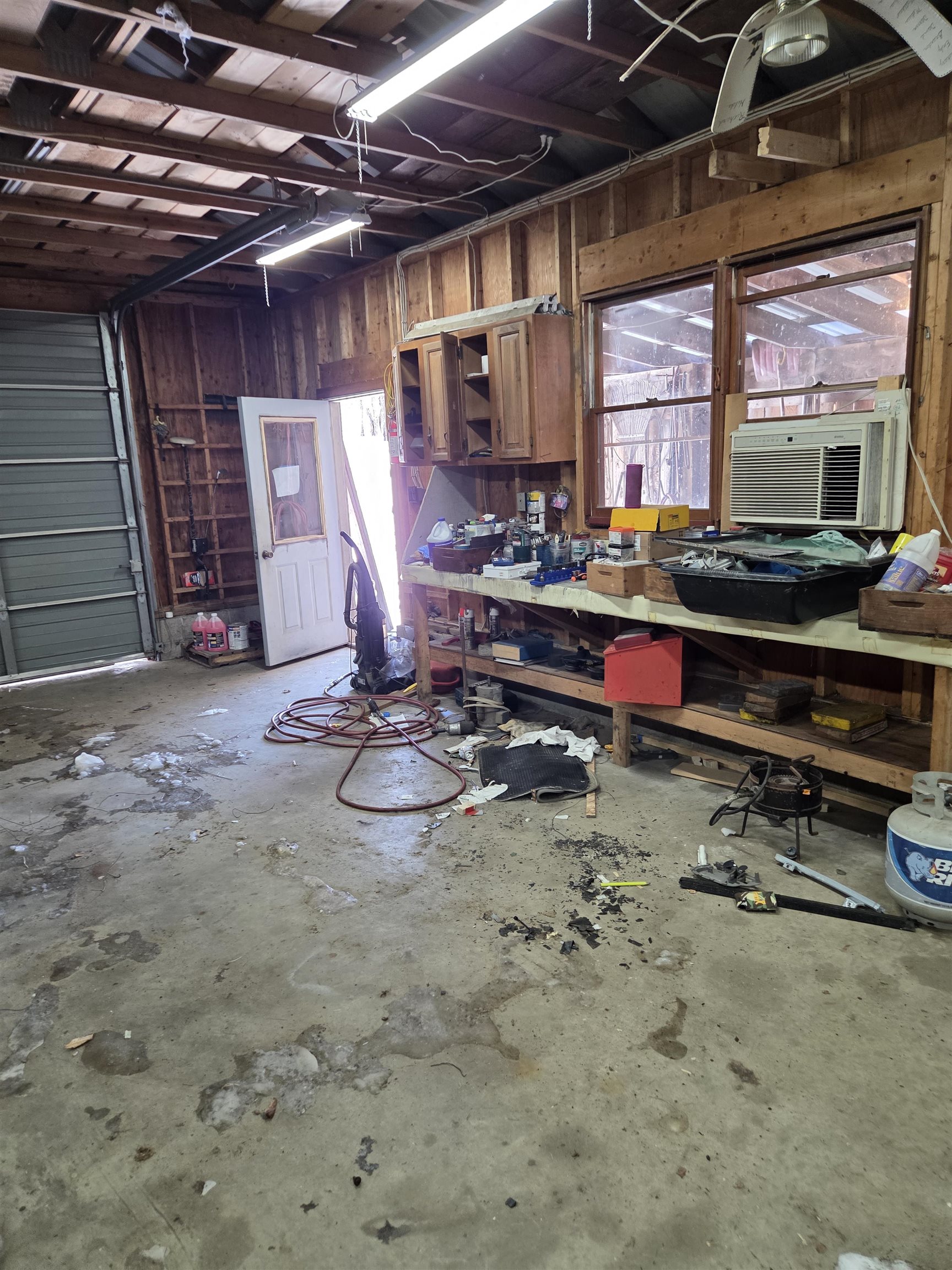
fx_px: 843
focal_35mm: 23
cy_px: 635
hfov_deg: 58.9
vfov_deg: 73.9
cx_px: 476
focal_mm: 5.4
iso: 160
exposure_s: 1/120
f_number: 1.8
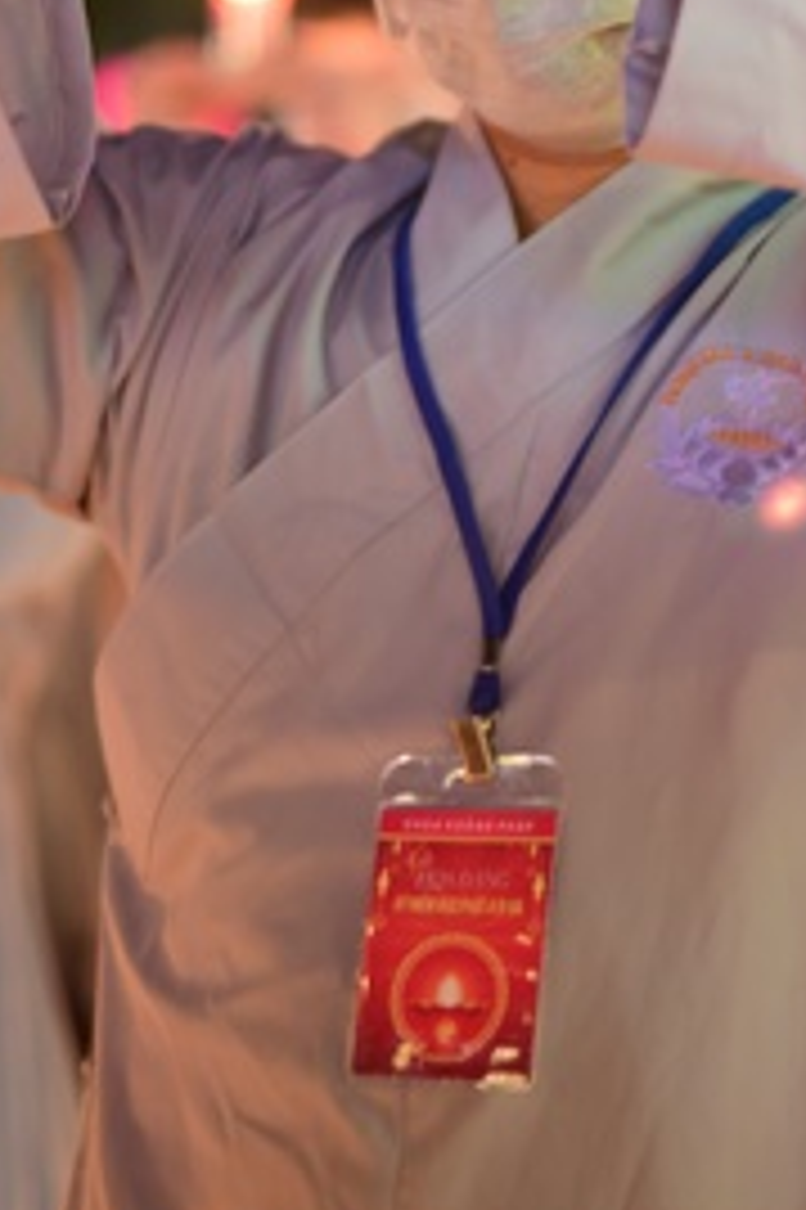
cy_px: -67
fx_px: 4069
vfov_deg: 16.5
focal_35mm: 121
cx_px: 540
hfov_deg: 11.3
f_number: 1.8
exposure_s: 1/10
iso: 800
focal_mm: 50
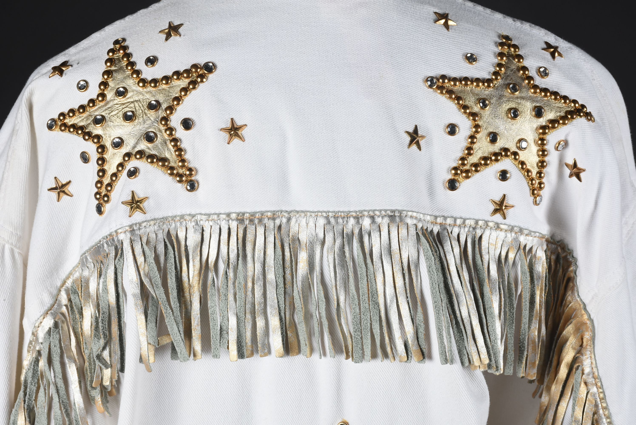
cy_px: 212
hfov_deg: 22.6
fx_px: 1591
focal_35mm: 90
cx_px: 318
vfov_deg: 15.2
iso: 200
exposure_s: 1/125
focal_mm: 60
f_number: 14
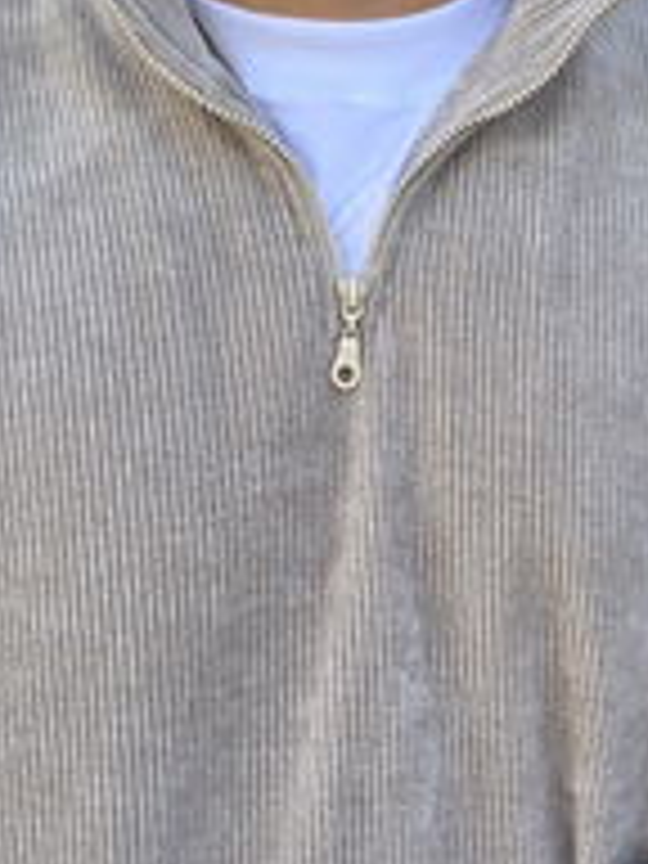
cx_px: 292
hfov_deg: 22.9
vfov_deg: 28.5
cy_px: 857
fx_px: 1597
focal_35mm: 64
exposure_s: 1/101
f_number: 1.7
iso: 12
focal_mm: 6.3
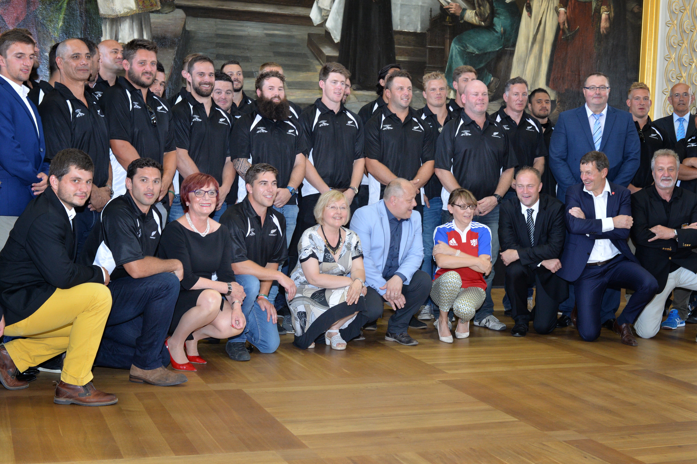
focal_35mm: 50
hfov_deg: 39.6
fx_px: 967
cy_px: 232
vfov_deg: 27.0
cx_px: 348
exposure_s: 1/60
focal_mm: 50
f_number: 6.3
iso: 2000
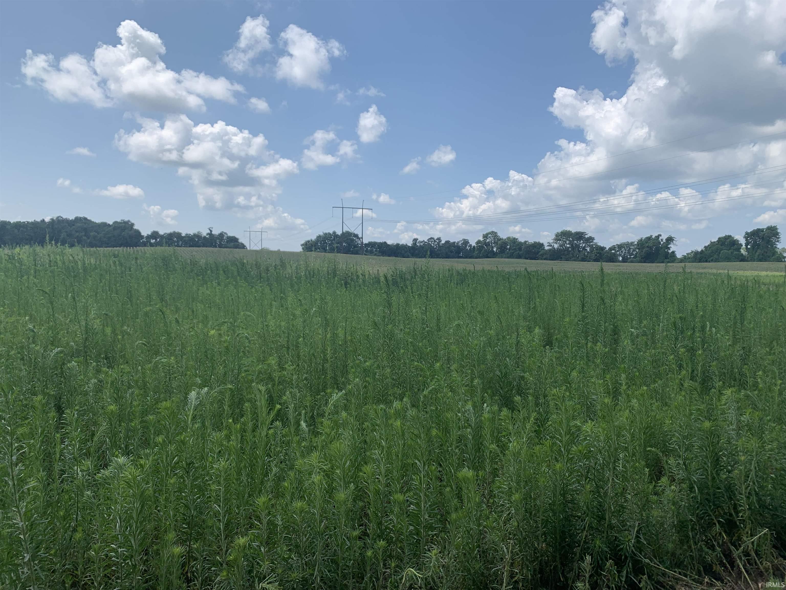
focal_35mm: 26
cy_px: 295
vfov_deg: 53.1
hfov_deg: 67.3
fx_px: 590
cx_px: 393
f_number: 1.8
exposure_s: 1/2481
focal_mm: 4.25
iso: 25
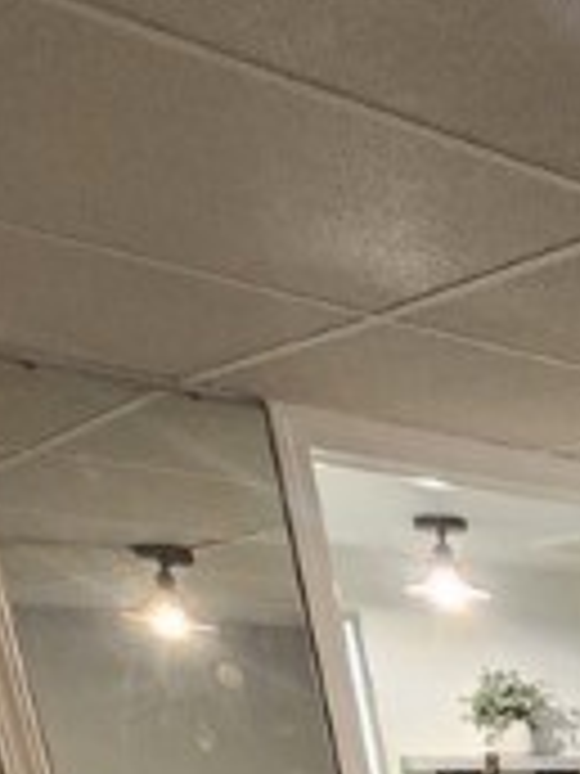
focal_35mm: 58
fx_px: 1296
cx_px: 1191
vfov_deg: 23.6
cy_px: 1264
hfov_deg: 17.3
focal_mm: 2.2
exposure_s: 1/30
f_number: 2.2
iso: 400
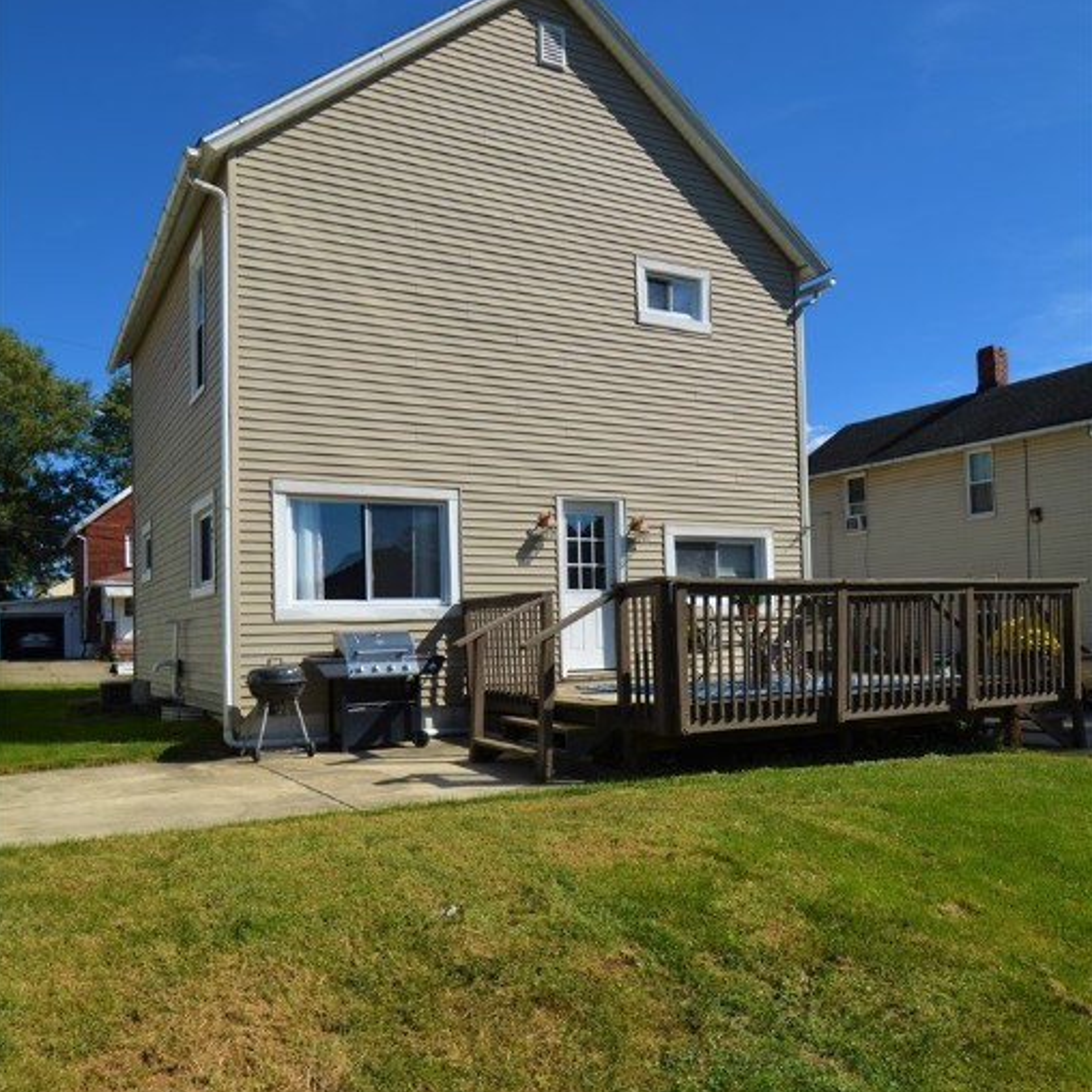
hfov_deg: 59.1
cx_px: 544
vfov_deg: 58.9
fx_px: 964
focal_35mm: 27
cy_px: 610
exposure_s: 1/250
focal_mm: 14
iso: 100
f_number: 8
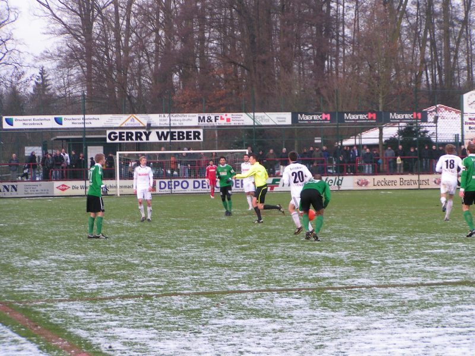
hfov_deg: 14.5
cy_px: 178
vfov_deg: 10.9
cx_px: 238
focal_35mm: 136
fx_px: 1866
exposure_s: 1/160
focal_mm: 20.9
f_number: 3.5
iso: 50
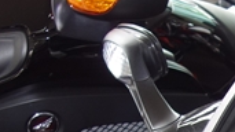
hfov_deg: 11.7
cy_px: 241
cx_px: 375
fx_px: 1090
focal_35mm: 175
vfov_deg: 6.8
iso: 125
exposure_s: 1/100
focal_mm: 10.4
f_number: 2.2
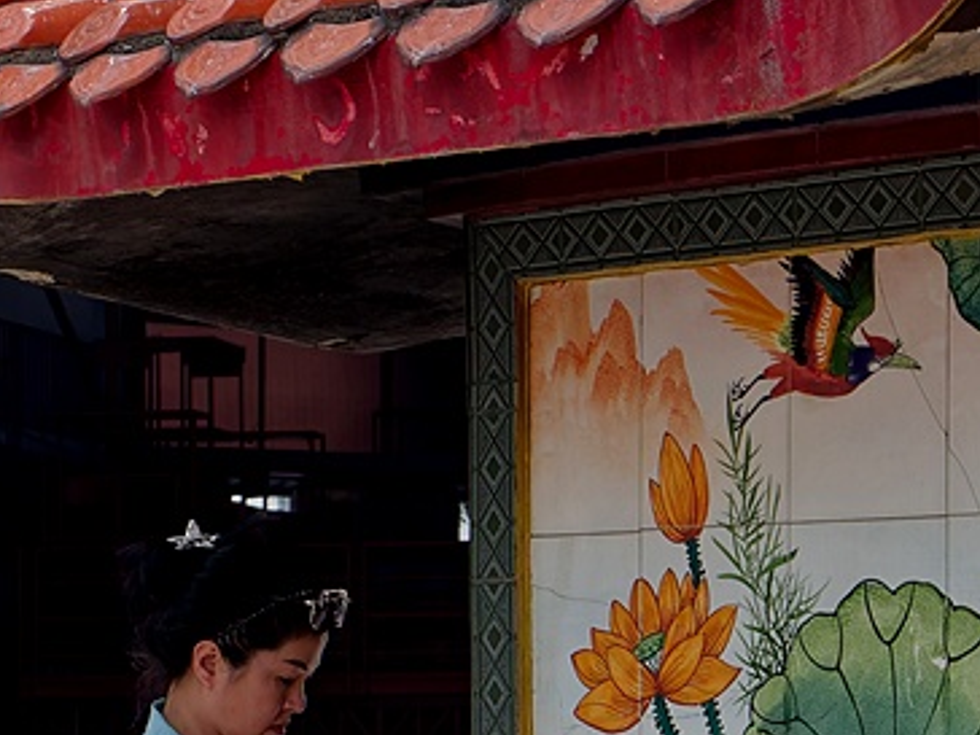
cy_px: 864
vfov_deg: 8.1
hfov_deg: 10.8
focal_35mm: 182
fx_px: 5153
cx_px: 751
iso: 200
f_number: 4
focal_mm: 23
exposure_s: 1/160
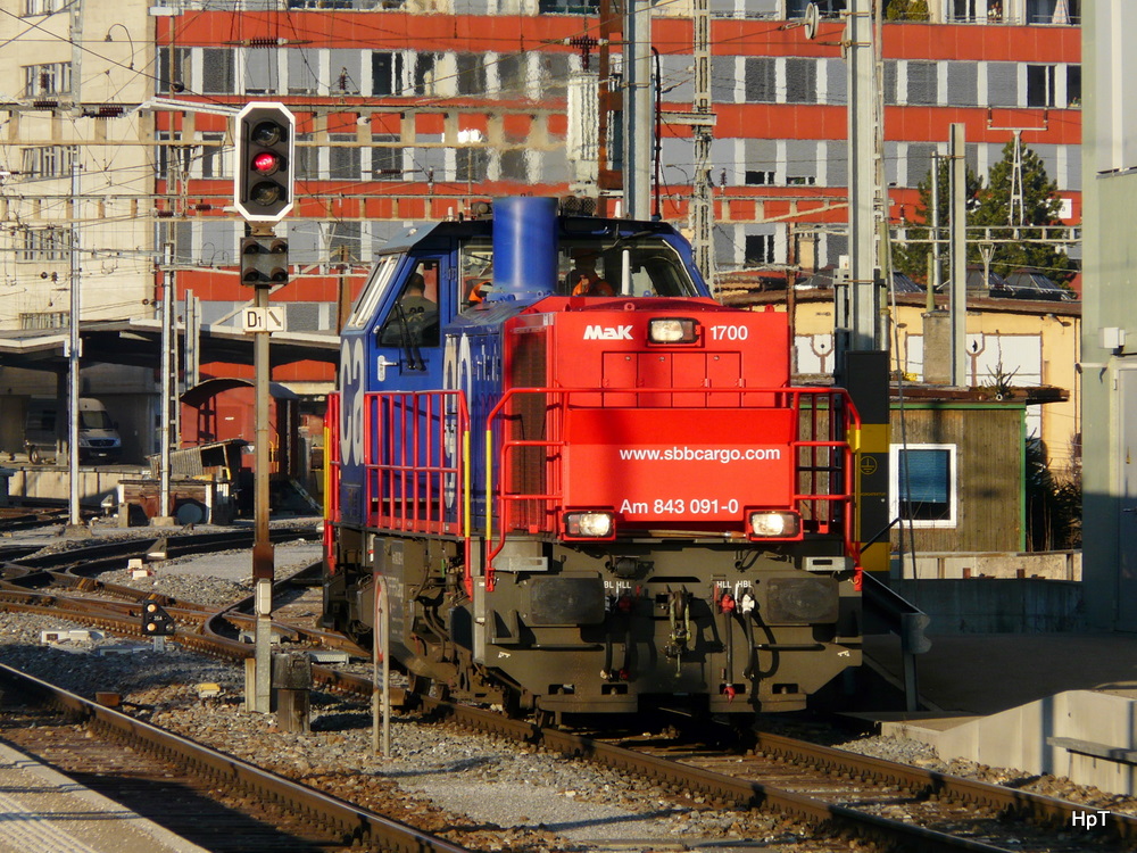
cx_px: 568
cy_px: 426
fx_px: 10412
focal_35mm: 317
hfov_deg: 6.3
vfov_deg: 4.7
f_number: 5.6
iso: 100
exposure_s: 1/400
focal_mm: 52.1
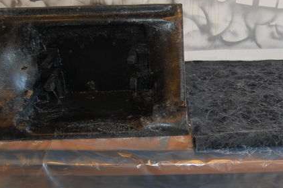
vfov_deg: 32.5
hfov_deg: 46.9
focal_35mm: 41
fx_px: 322
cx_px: 181
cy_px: 93
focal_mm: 18
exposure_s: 1/60
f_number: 3.5
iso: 400
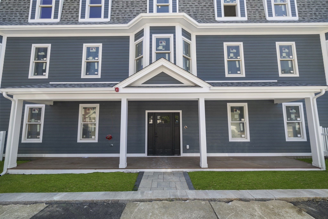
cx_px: 164
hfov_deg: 104.3
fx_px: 128
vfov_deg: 81.2
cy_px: 110
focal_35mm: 14
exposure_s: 1/400
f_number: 7.1
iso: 1250
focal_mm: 14
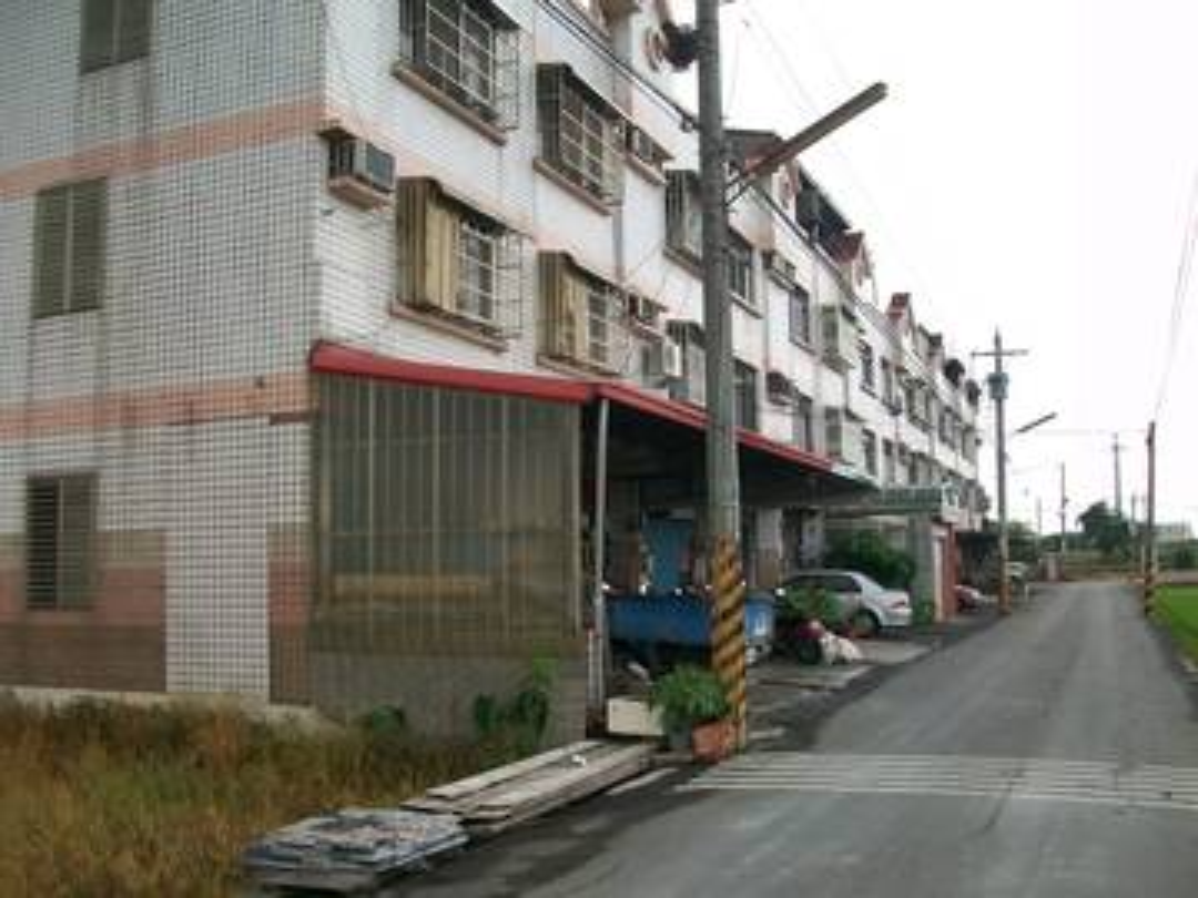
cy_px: 449
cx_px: 599
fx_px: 1177
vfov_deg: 41.8
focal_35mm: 34
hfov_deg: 54.0
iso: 80
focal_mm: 5.7
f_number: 2.8
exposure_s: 1/500
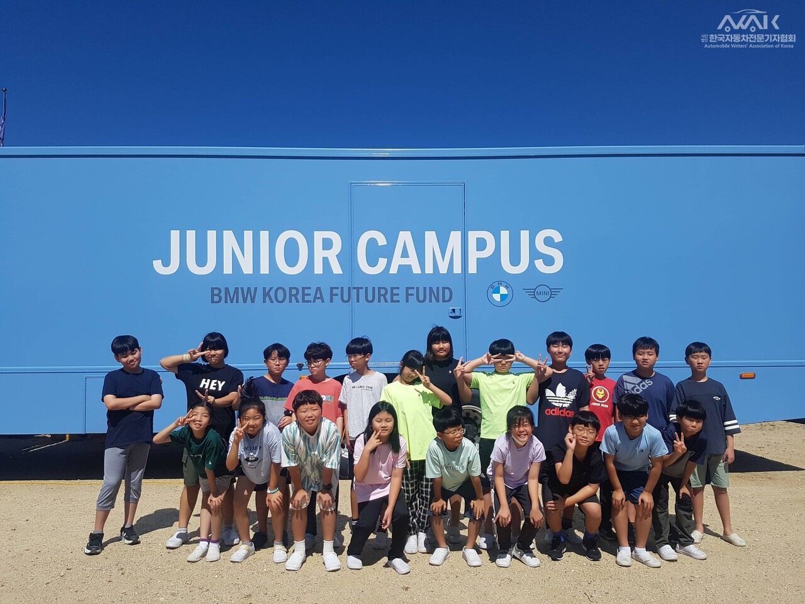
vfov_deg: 53.1
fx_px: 605
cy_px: 302
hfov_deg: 67.3
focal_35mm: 26
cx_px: 402
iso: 50
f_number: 1.7
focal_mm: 4.2
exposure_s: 1/4960
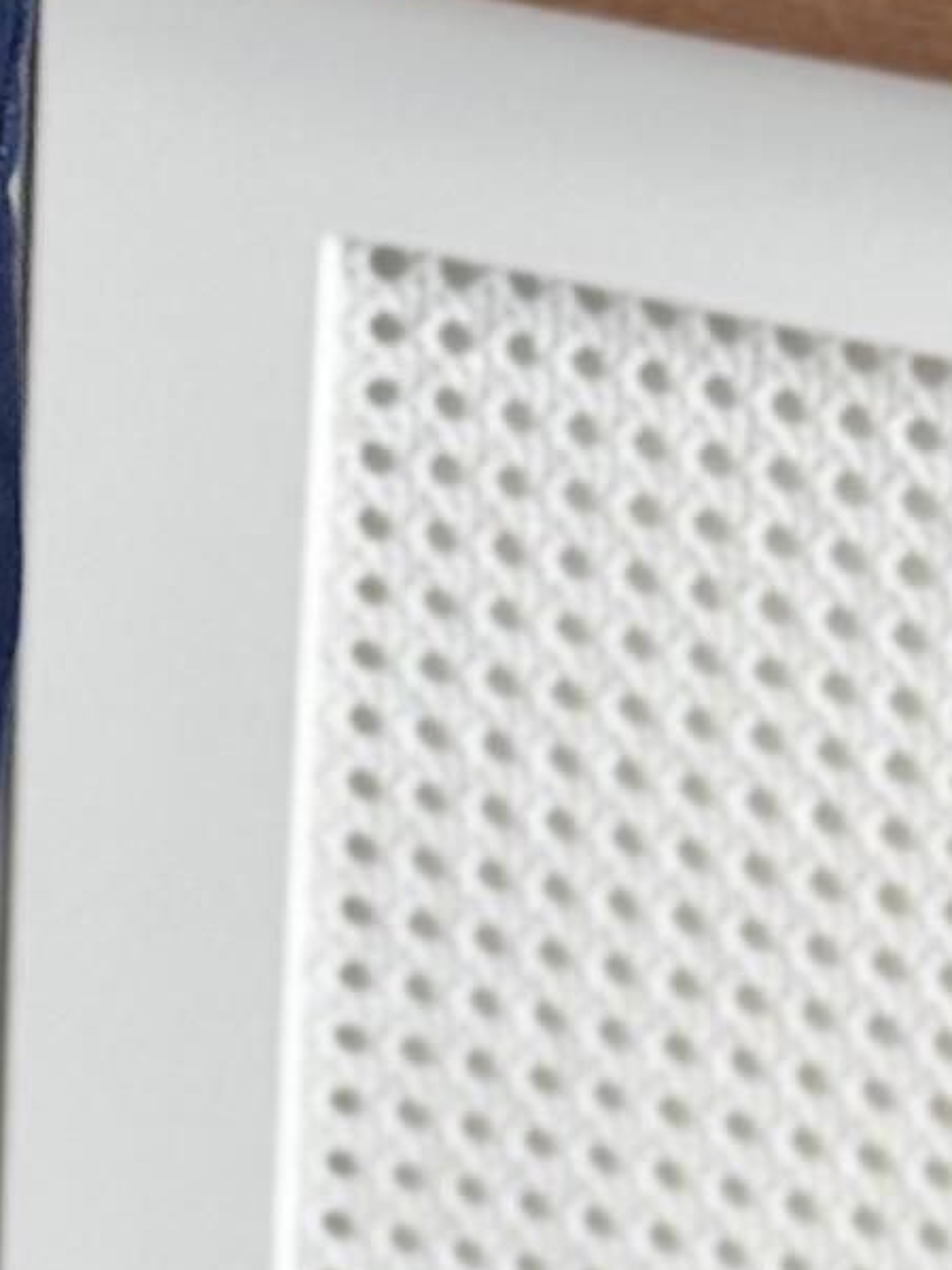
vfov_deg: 6.1
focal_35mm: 323
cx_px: -426
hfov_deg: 4.6
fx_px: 11848
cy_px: 382
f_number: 1.78
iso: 80
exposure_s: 1/121
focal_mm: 6.76
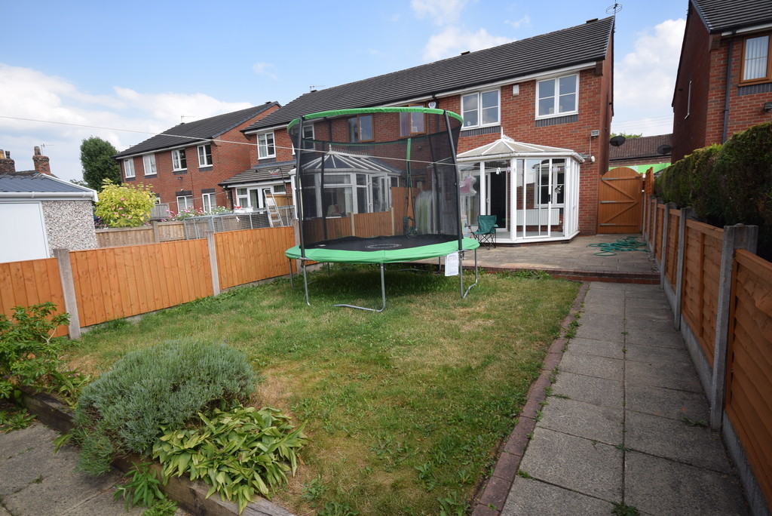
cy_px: 258
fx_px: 370
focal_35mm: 17
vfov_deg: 69.7
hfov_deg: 92.4
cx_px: 386
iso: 100
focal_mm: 11.5
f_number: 8
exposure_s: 1/125
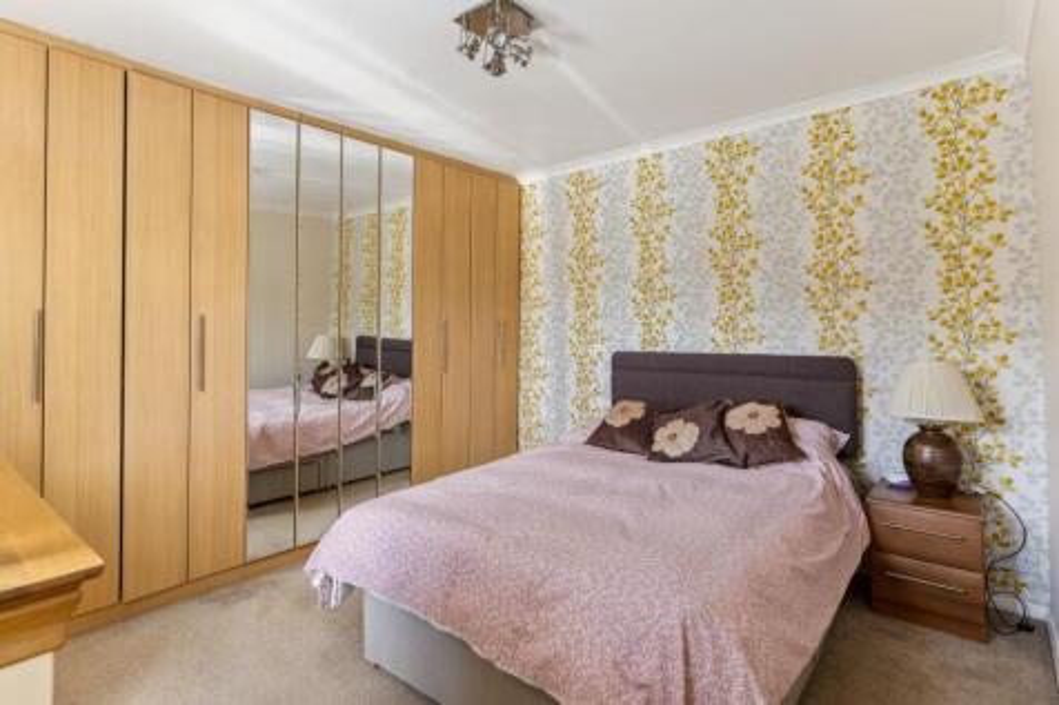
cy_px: 352
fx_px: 529
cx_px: 530
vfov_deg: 67.3
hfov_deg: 90.0
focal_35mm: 18
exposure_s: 1/125
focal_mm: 18
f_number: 6.3
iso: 800
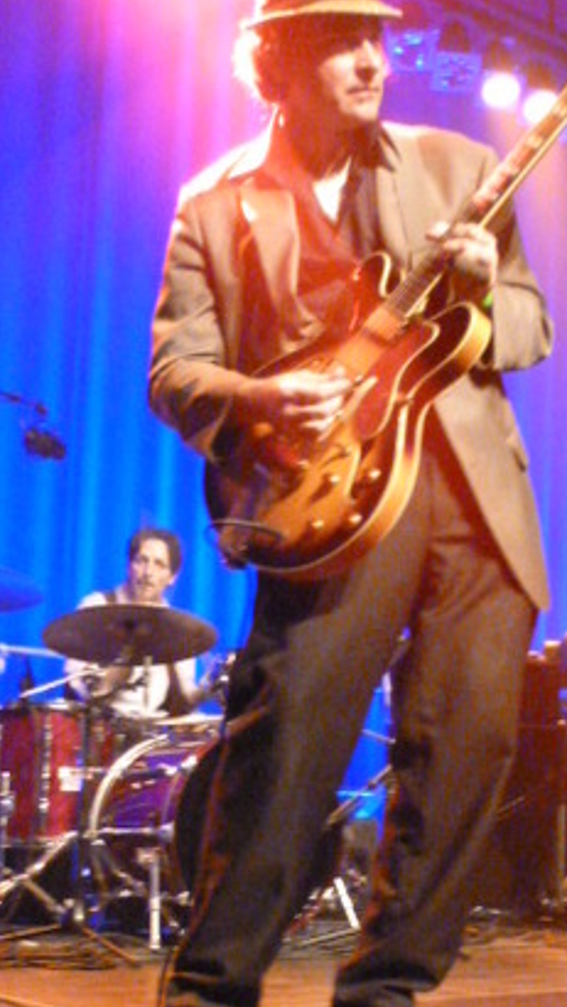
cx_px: 344
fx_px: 1522
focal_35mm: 57
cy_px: 601
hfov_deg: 21.1
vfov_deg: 36.5
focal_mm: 5.7
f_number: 3.5
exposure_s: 1/15
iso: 1250
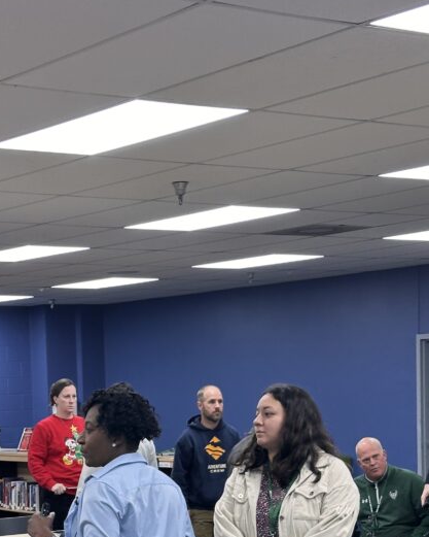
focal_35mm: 92
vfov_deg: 20.2
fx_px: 1460
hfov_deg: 16.7
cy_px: 519
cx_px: 141
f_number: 1.78
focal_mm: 6.86
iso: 80
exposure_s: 1/60
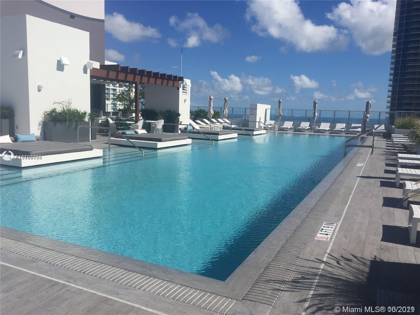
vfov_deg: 48.2
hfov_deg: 61.7
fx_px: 352
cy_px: 158
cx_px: 210
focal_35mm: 29
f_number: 2.2
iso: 32
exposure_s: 1/4950
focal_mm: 4.15
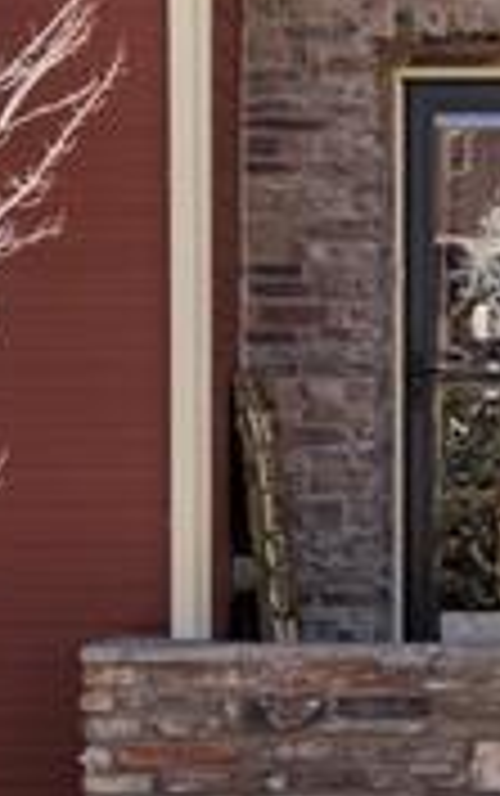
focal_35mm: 330
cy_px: 121
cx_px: 806
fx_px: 7177
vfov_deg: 6.3
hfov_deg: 4.0
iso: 1000
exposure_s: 1/500
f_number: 11
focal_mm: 56
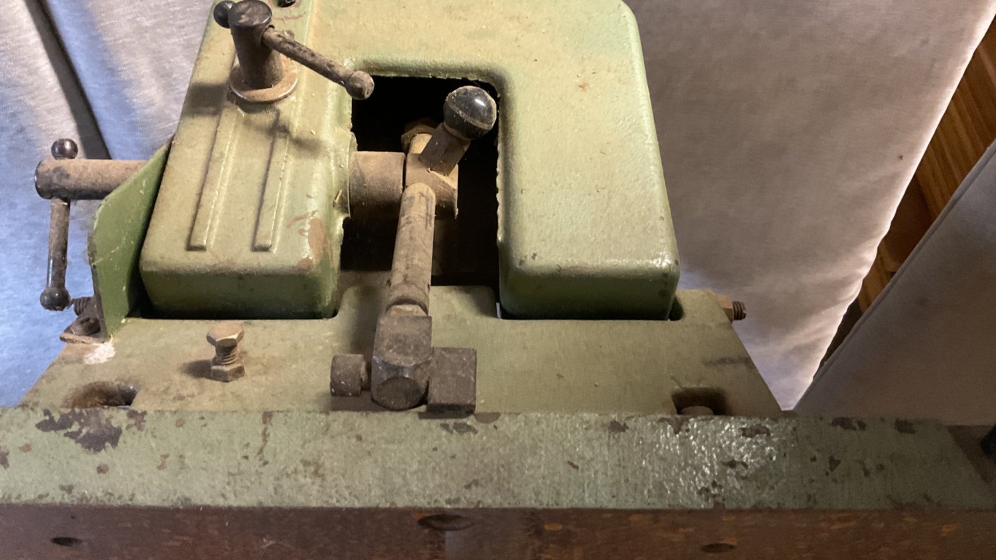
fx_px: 845
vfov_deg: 36.5
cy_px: 213
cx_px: 497
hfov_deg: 61.0
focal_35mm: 32
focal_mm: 3
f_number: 1.8
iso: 400
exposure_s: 1/30
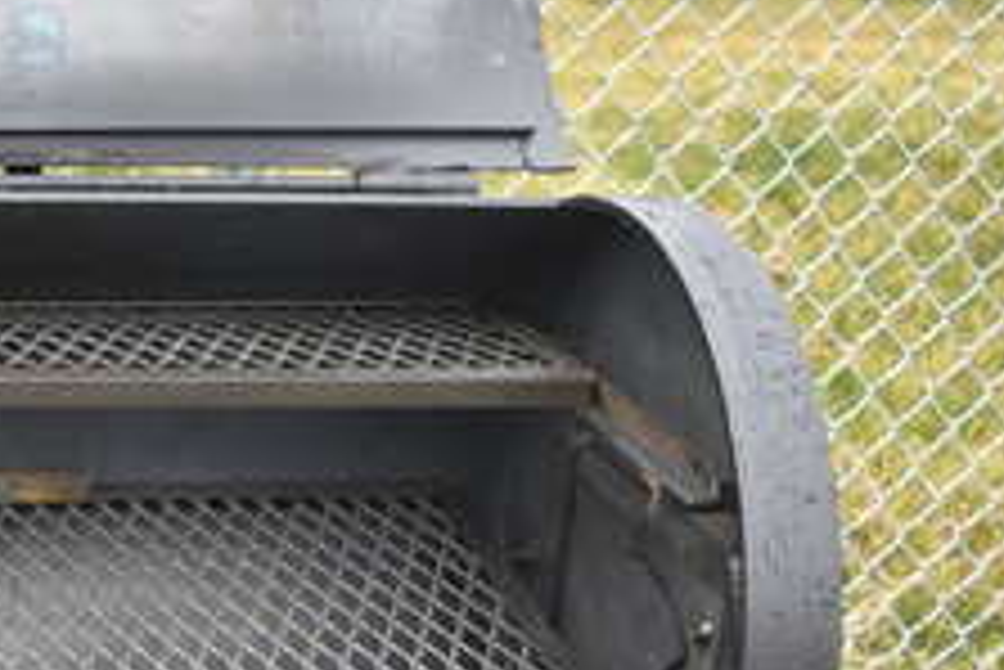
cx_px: -320
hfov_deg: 23.9
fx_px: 2065
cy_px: 594
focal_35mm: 74
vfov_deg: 18.2
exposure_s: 1/125
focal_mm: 18
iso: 220
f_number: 5.6
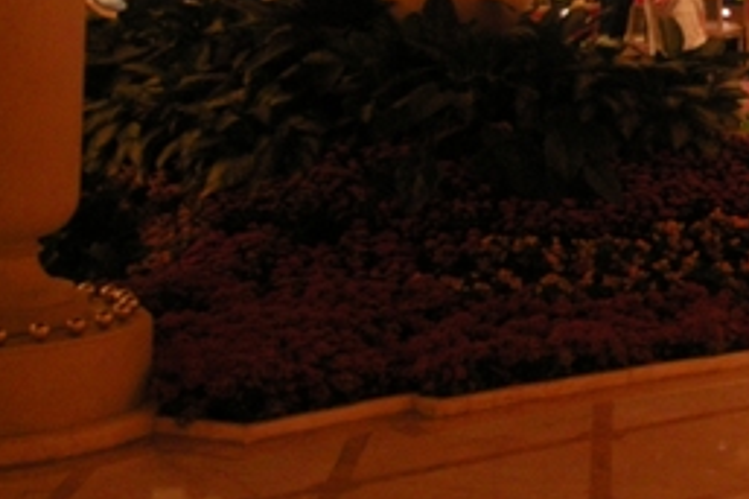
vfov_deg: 14.6
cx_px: 857
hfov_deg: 21.3
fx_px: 1871
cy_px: -114
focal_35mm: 90
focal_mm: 7.9
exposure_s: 1/10.7
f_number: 2.8
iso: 400
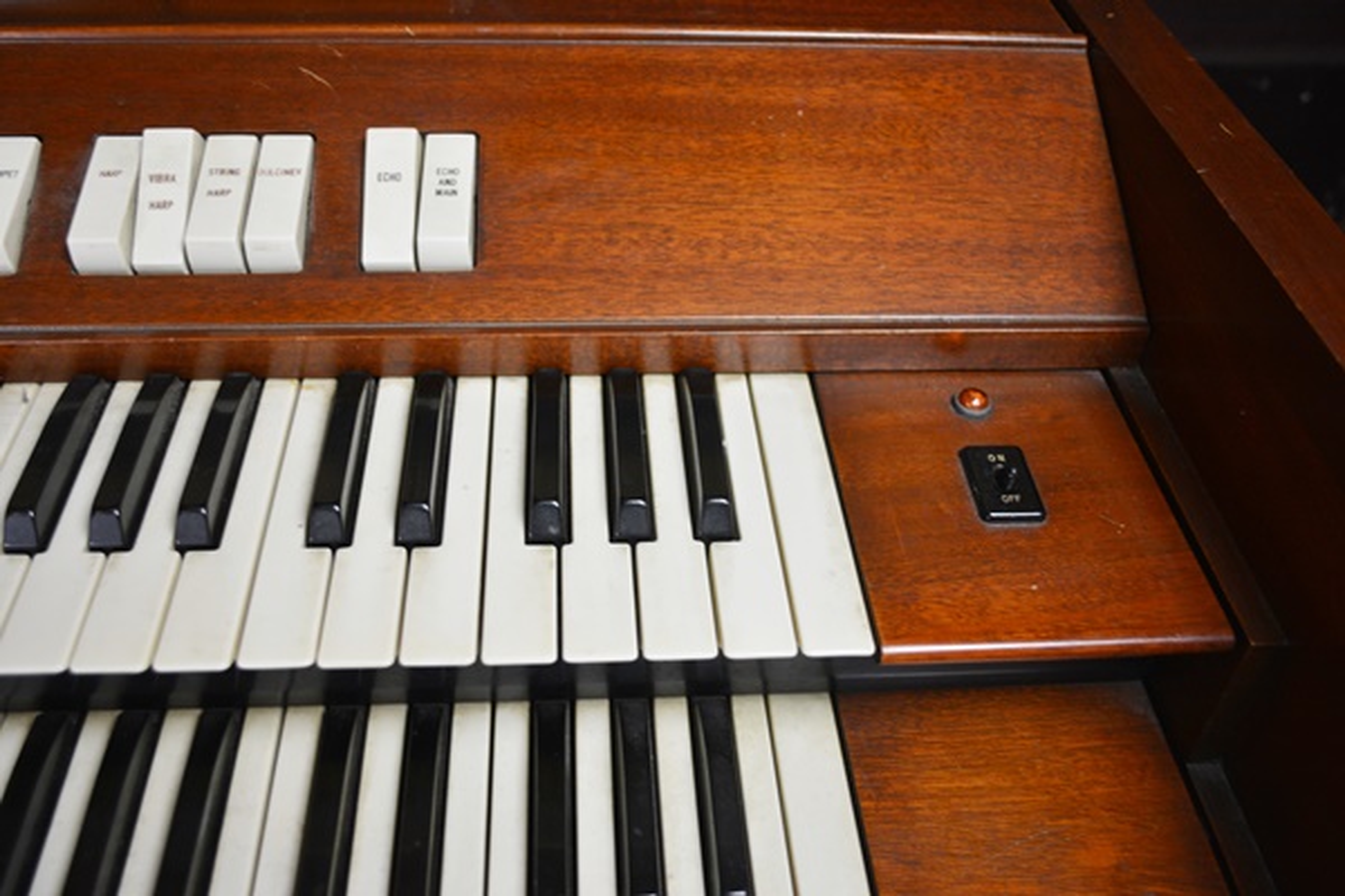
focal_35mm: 33
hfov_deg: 57.2
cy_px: 448
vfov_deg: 40.0
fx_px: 1233
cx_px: 672
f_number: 4
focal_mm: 22
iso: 560
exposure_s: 1/60
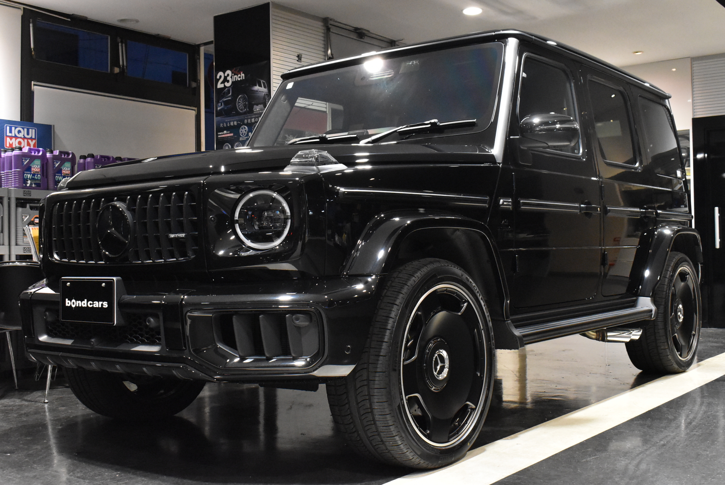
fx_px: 846
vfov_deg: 31.9
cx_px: 362
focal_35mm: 42
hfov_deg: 46.4
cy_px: 242
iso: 5000
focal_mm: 28
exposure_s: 1/50
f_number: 8
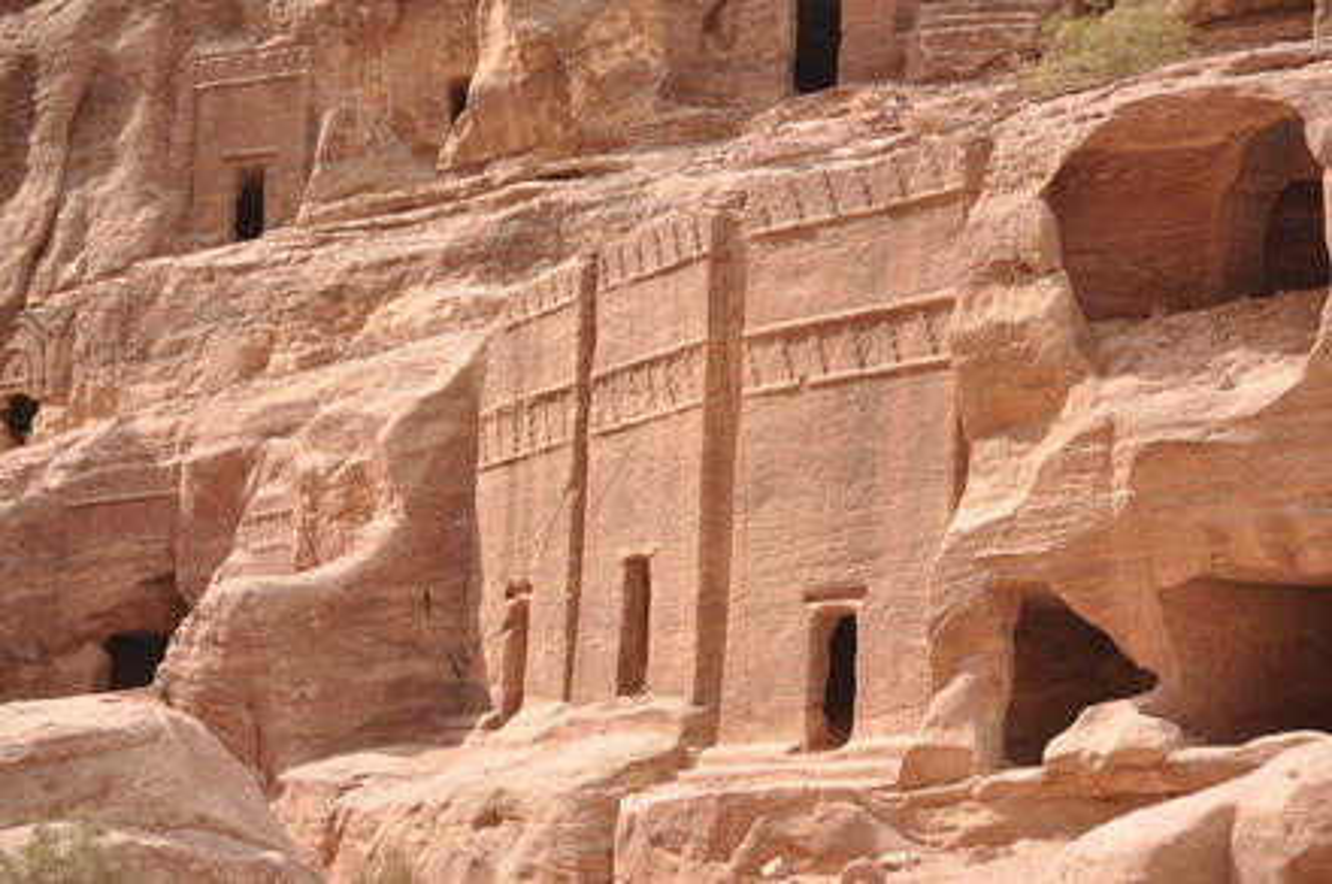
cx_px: 666
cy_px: 442
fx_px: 4433
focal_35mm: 120
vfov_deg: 11.4
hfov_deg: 17.1
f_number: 5.6
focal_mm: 80
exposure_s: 1/500
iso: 200
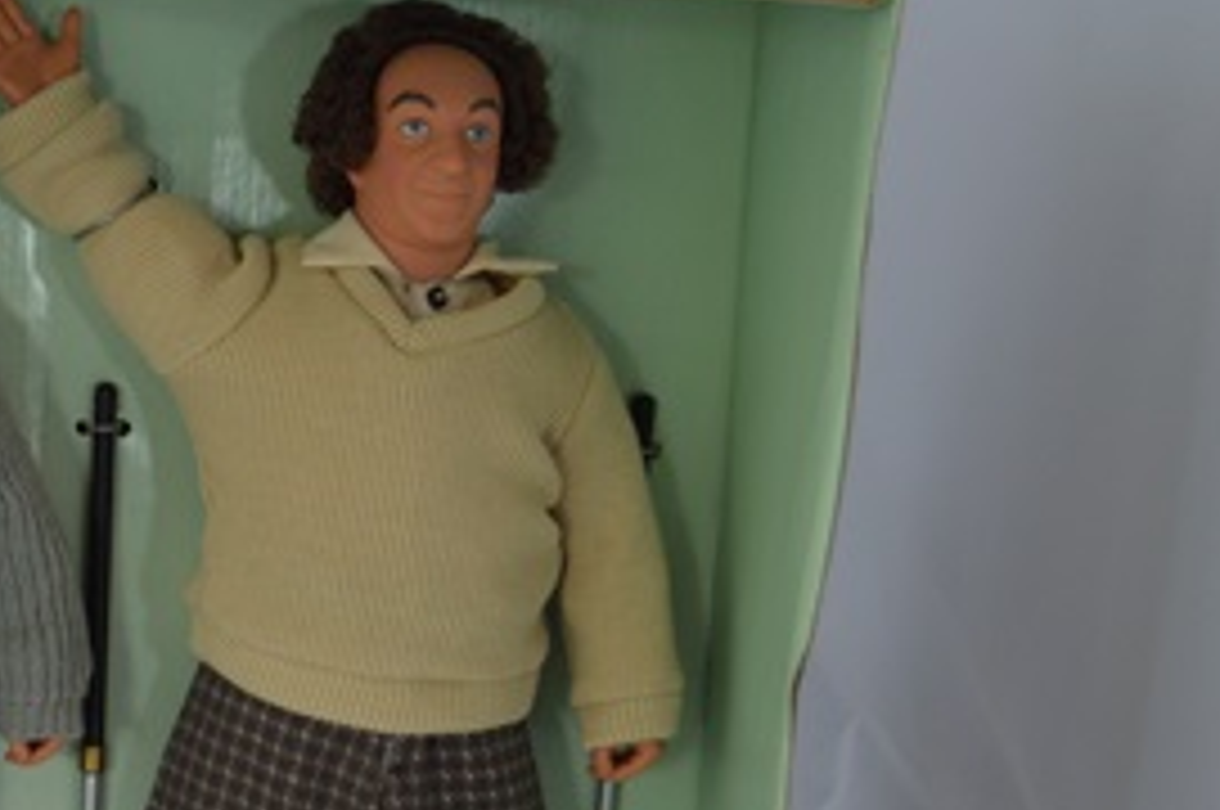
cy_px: 592
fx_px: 3148
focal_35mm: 93
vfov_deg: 14.6
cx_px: -302
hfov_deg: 20.3
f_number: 4
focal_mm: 24
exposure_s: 1/60
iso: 400
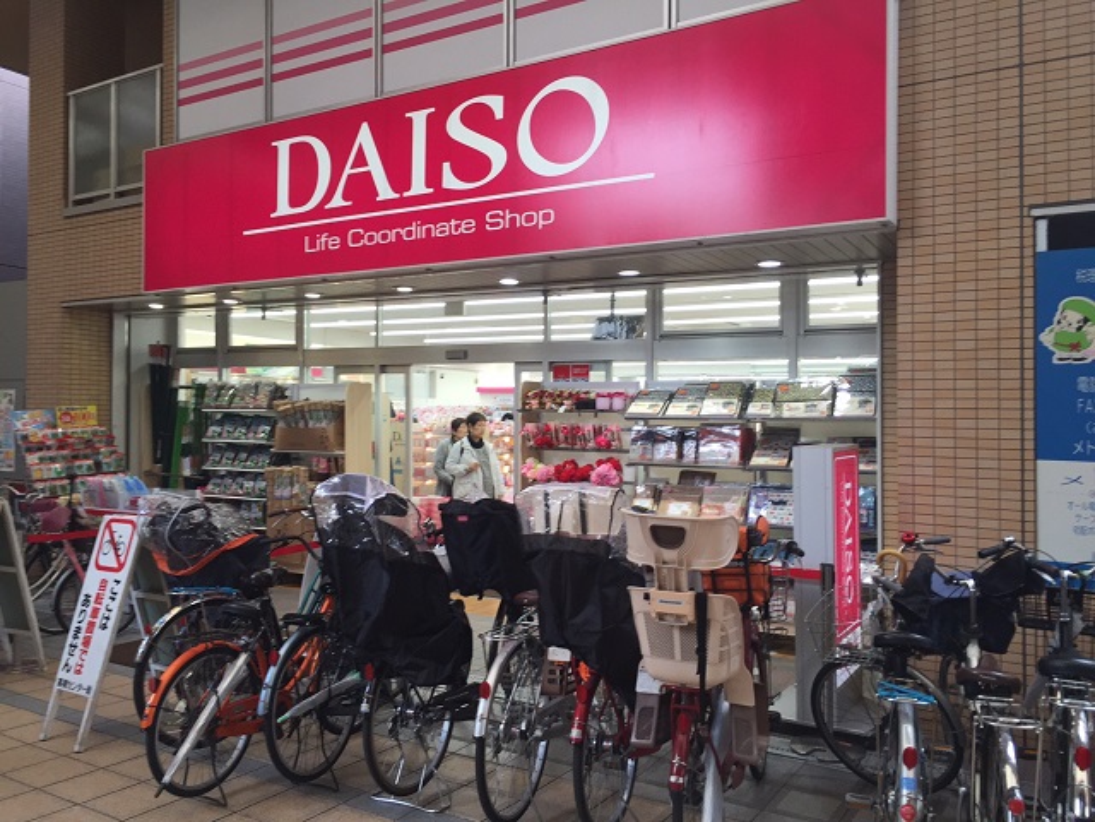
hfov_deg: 61.7
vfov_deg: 48.2
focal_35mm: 29
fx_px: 917
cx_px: 548
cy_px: 411
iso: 50
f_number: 2.2
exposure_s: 1/120
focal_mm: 4.15
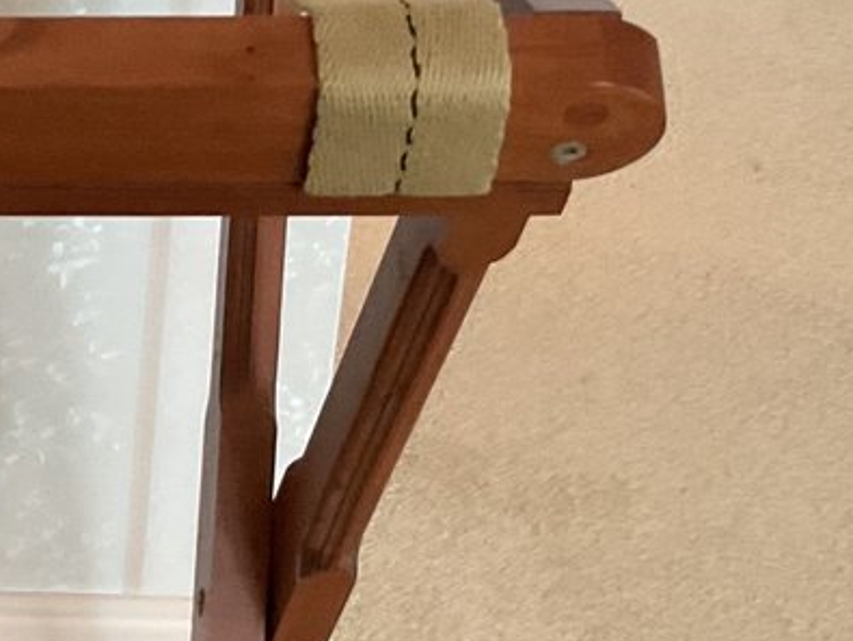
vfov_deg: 13.2
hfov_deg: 16.6
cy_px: 636
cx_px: -286
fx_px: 2738
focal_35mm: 111
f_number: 1.8
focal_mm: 3
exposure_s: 1/60
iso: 200
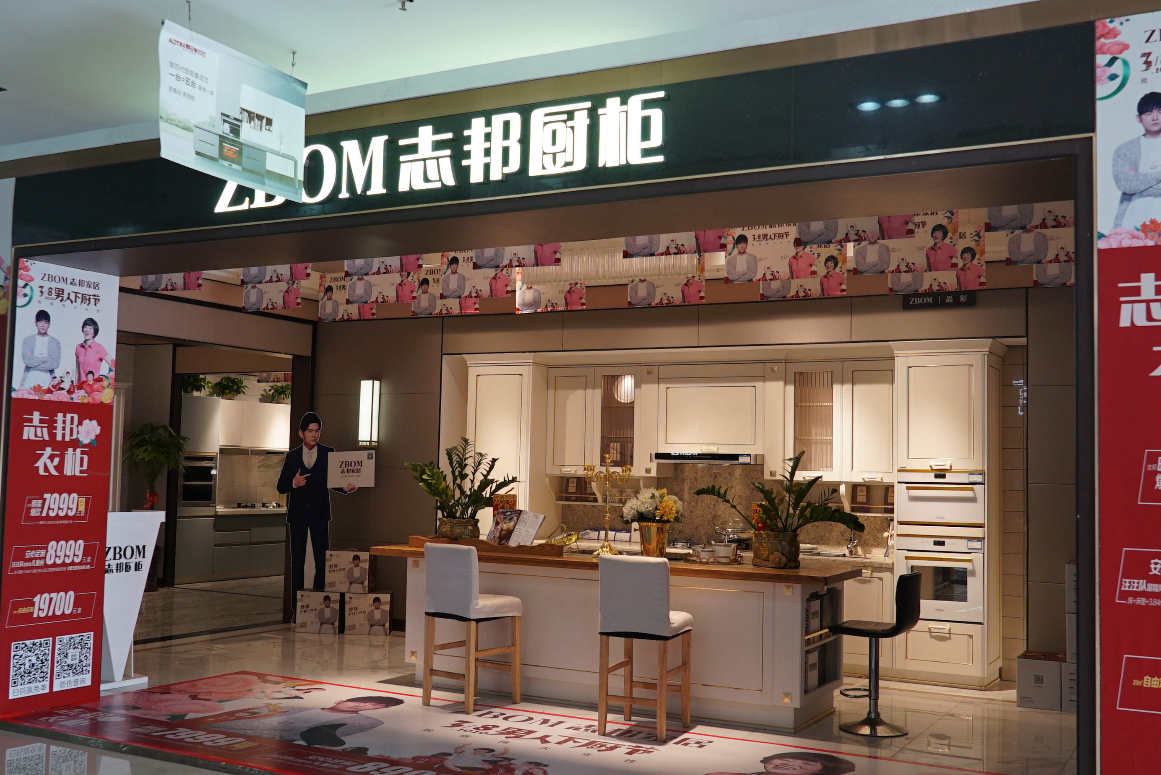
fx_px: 1161
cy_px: 388
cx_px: 580
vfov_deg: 36.9
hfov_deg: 53.1
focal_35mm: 36
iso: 400
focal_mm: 24
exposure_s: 1/160
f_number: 4
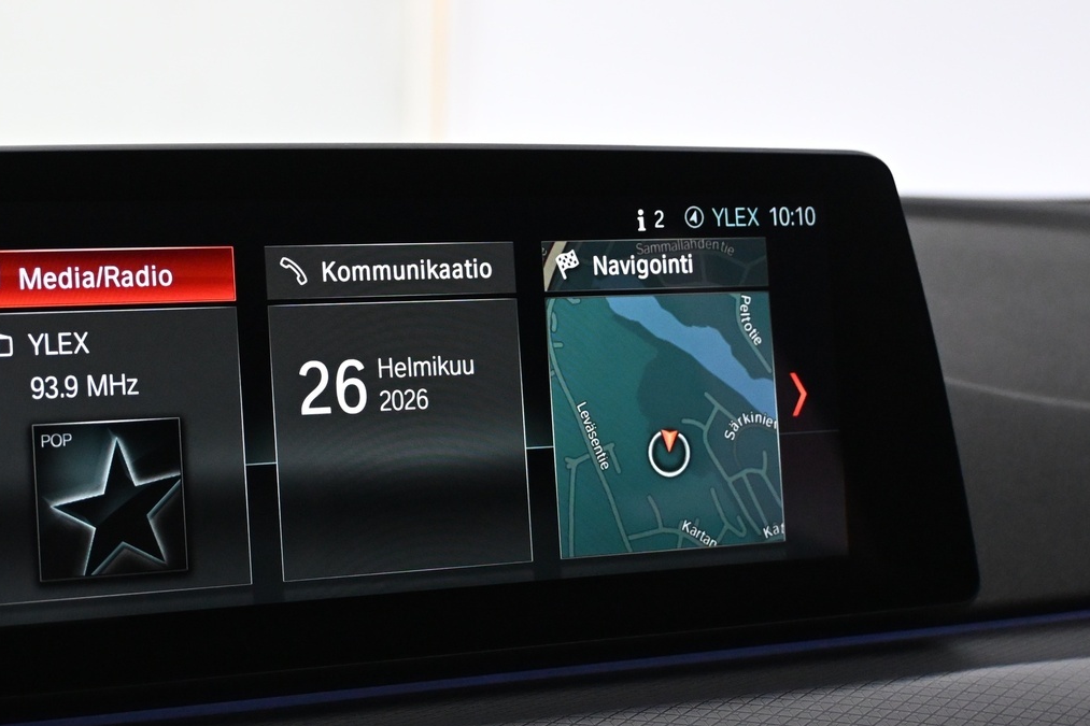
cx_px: 300
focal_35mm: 72
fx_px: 2179
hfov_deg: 27.8
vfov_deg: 18.9
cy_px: 374
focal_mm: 30
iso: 3200
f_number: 4.8
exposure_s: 1/100
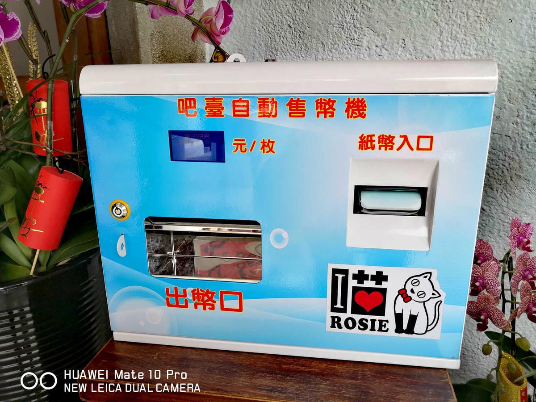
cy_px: 201
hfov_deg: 65.3
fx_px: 418
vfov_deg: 51.4
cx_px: 268
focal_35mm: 27
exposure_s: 1/159
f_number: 1.6
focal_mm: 3.95
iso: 50
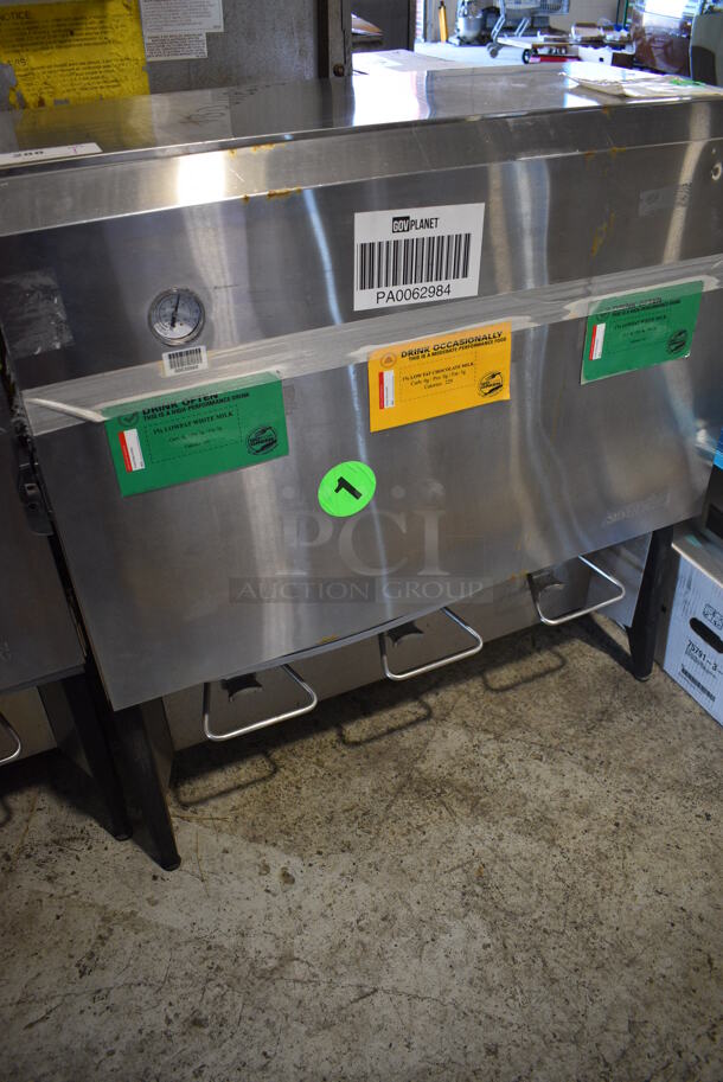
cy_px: 541
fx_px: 812
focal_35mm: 27
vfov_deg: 67.3
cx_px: 362
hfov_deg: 48.0
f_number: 3.5
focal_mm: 18
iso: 900
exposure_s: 1/125
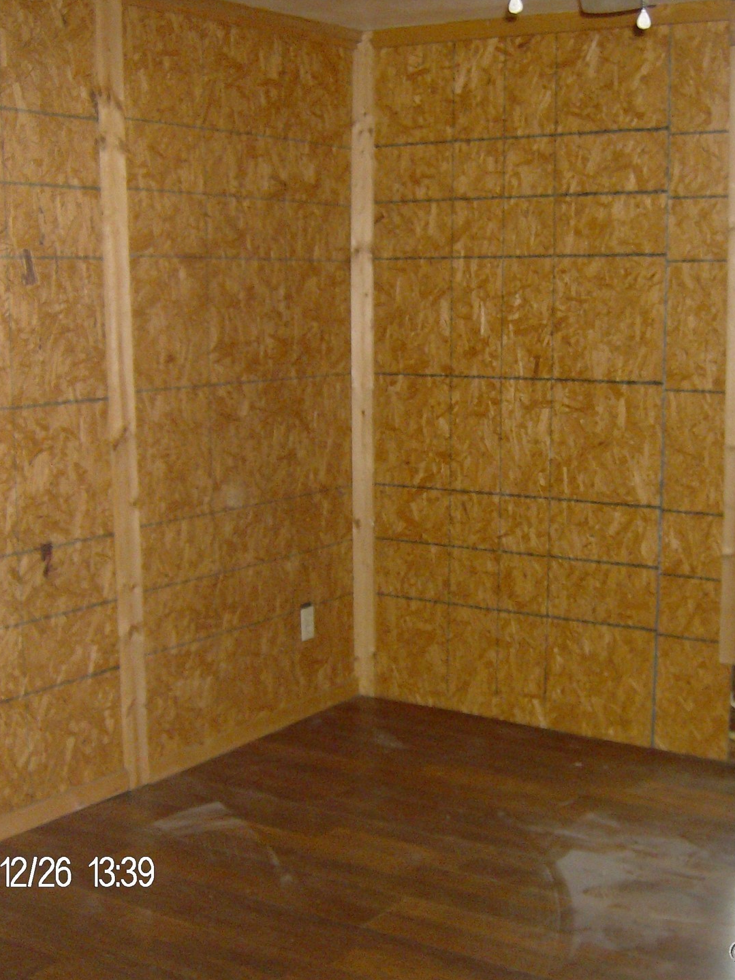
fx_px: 1359
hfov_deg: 30.0
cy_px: 490
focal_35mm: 48
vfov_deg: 39.7
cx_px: 495
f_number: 2.8
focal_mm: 6
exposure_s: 1/60
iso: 200
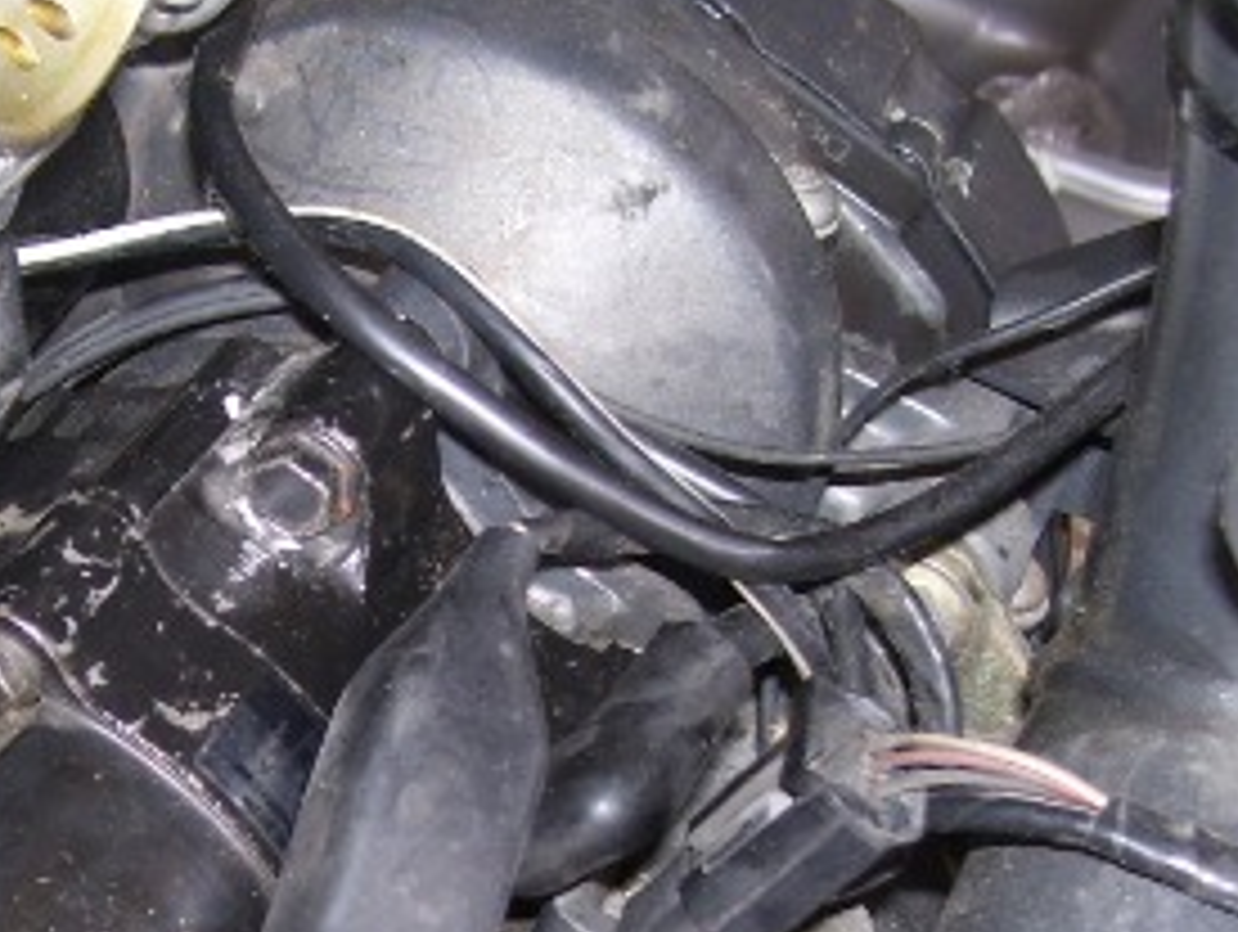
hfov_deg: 22.5
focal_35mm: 86
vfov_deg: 17.0
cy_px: 824
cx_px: 311
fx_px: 3080
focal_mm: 6
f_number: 2.7
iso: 80
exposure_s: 1/60
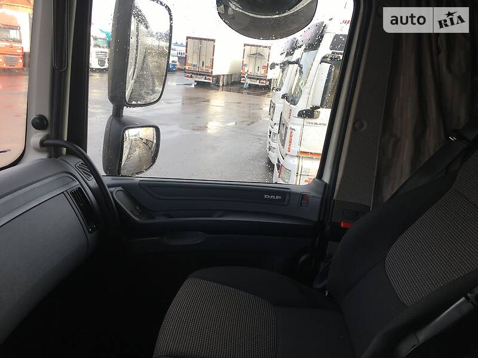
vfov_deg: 48.2
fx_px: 400
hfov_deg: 61.7
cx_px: 239
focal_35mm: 29
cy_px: 179
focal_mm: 4.2
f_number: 2.2
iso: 25
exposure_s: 1/121
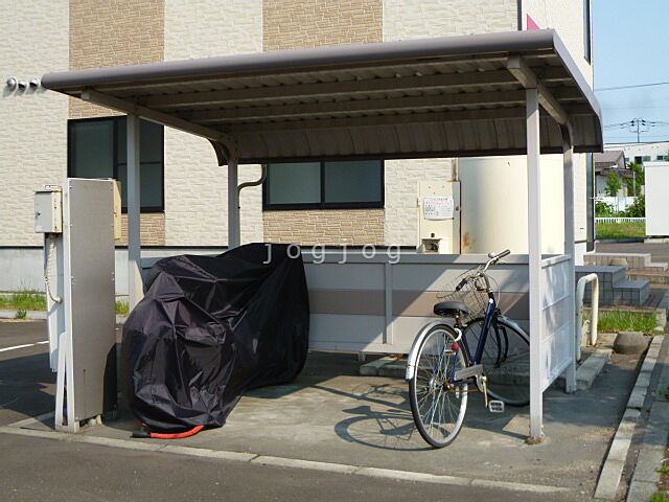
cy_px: 251
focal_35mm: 47
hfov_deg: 40.4
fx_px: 908
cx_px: 334
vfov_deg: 30.9
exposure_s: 1/800
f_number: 3.4
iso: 100
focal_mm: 8.4
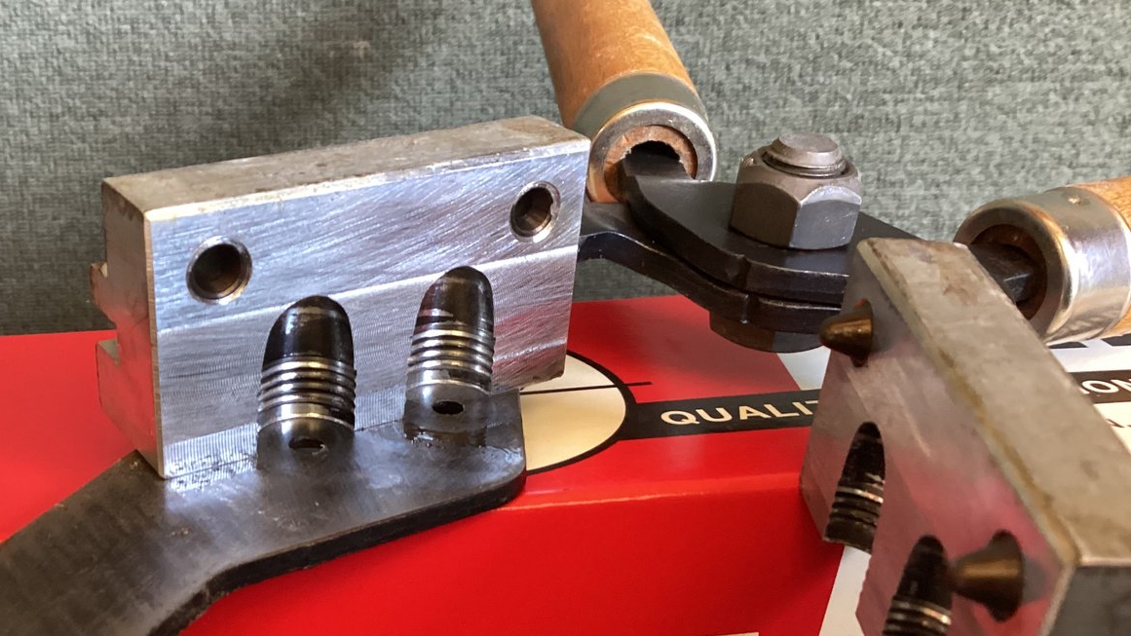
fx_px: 1320
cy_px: 420
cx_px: 431
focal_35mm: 44
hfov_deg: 46.0
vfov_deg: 27.0
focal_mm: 3.3
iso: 320
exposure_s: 1/33
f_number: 2.4
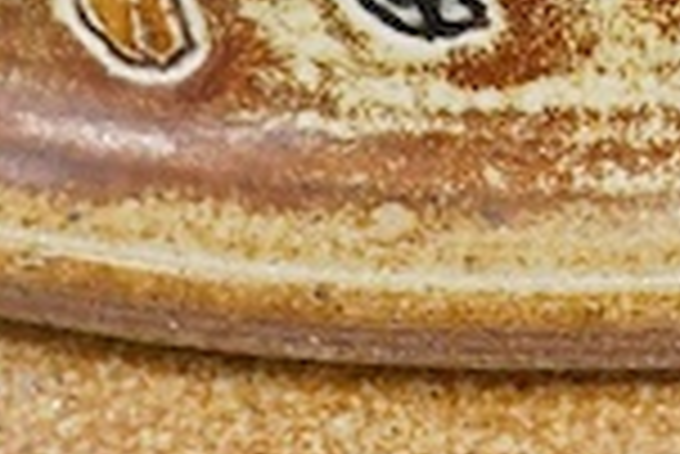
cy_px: -827
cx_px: 655
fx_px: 6334
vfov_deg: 4.0
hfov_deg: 6.1
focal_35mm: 335
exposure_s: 1/320
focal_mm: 30
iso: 3200
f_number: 7.1
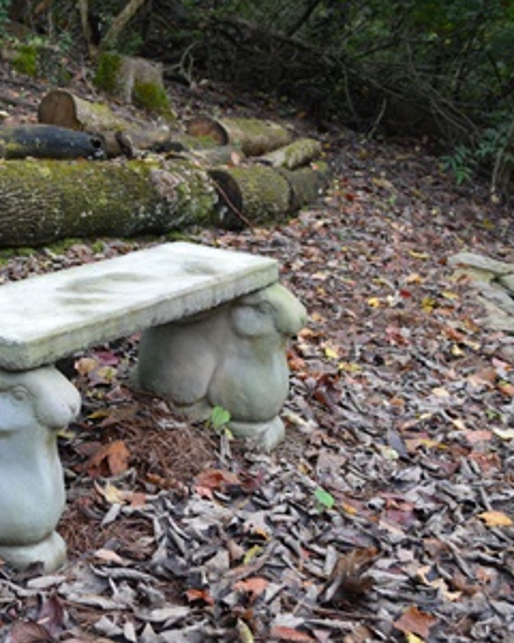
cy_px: 379
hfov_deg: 24.0
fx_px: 1179
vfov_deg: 30.4
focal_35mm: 62
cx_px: 64
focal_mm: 22
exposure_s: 1/100
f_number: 5
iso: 400
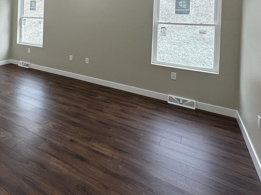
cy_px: 18
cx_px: 52
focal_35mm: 27
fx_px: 204
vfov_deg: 46.2
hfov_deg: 60.1
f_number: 2.2
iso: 160
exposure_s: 1/120
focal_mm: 2.22
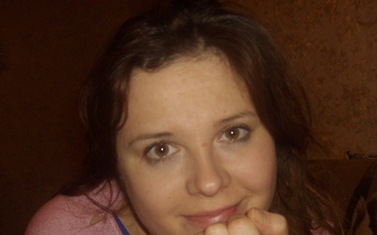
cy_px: 154
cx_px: 198
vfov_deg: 29.7
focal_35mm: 43
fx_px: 442
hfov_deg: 46.2
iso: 160
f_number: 2.7
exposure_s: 1/50
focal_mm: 6
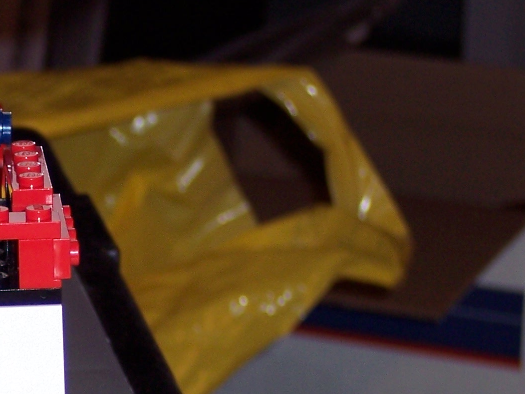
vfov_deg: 6.0
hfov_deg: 7.9
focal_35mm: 247
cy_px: 392
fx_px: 3746
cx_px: -179
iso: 100
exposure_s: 1/90
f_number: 4.1
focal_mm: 18.7
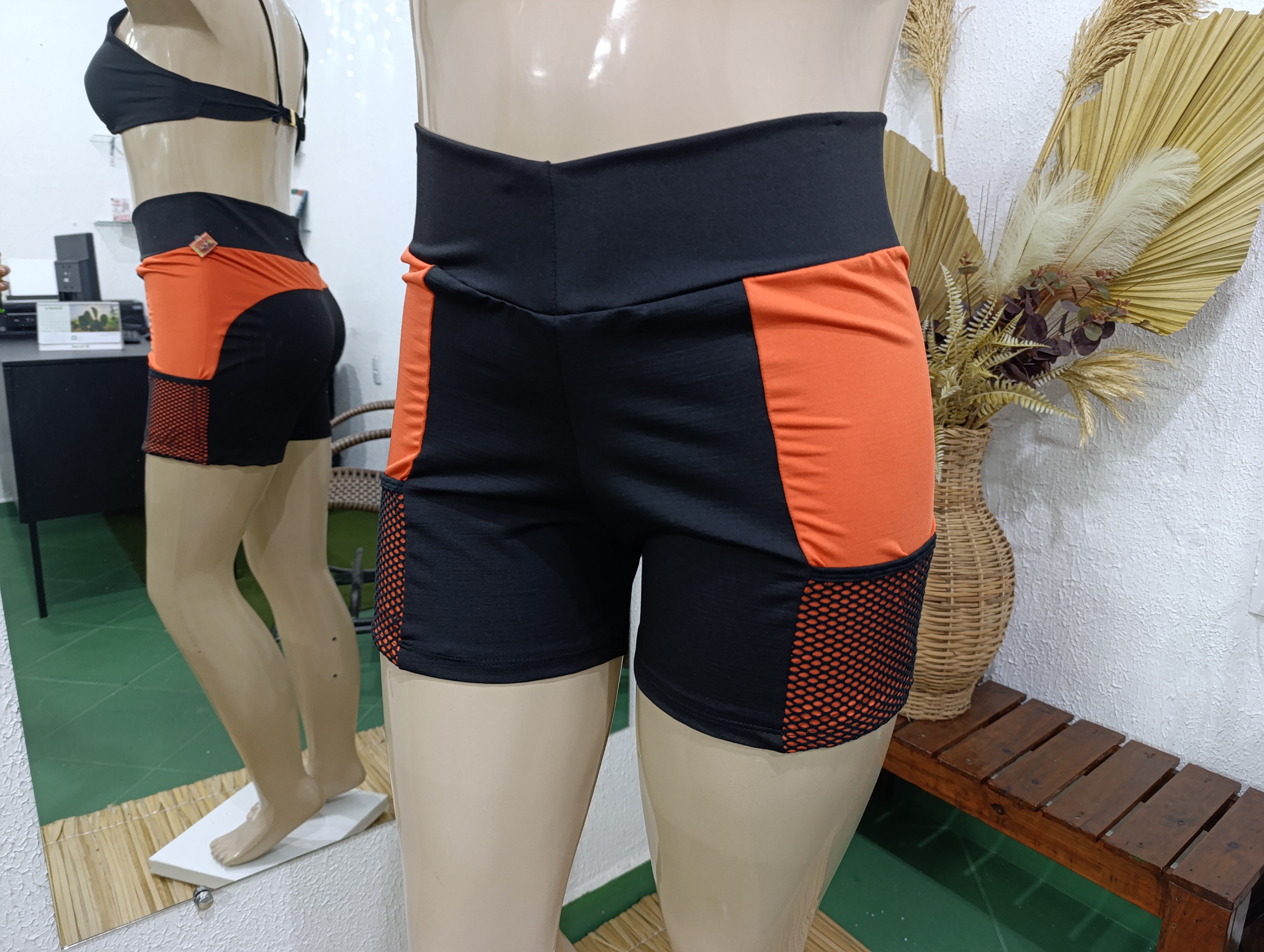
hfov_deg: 73.8
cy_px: 476
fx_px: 841
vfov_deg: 59.0
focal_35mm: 23
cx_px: 632
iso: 1000
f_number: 1.6
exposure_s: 1/30
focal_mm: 6.14
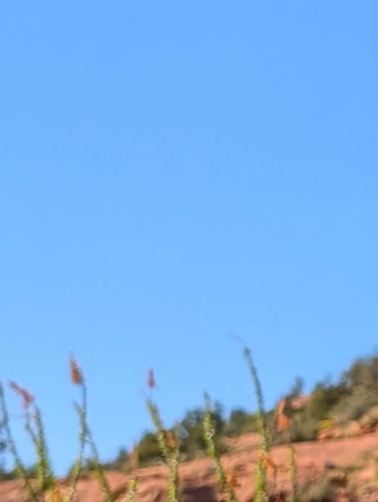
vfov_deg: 13.8
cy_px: 322
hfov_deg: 9.0
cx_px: 1011
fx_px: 2076
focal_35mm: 143
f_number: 1.68
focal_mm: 6.9
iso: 19
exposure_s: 1/706
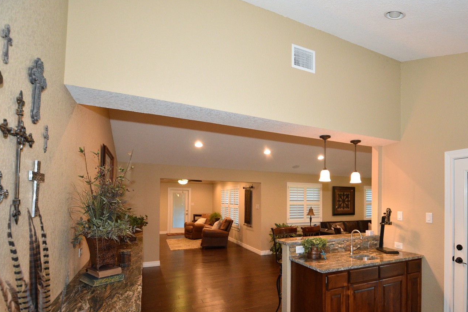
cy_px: 192
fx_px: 247
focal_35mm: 19
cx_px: 287
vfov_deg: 63.8
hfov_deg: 85.5
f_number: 4
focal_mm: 10
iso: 1600
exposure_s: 1/80
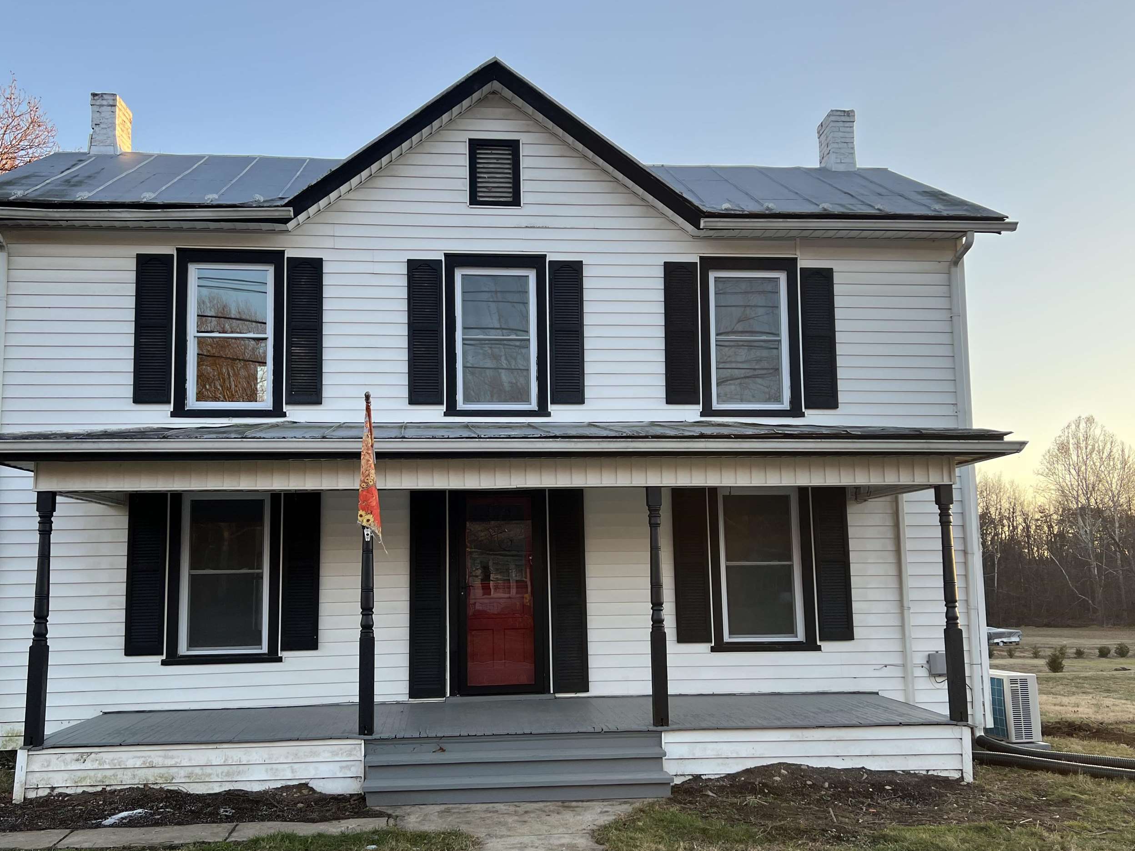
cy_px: 471
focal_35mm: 32
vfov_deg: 44.1
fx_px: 1049
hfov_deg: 56.8
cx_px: 538
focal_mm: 5.7
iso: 50
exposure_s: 1/383
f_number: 1.5
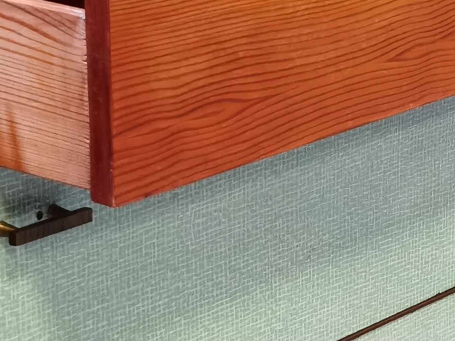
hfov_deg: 11.6
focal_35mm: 167
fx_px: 2195
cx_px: 513
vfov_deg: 8.9
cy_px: 265
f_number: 1.9
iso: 640
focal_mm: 6.71
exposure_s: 1/33.3
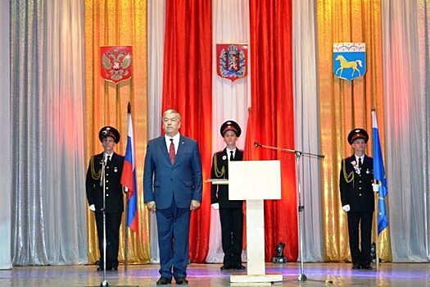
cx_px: 215
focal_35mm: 82
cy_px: 144
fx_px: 985
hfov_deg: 24.6
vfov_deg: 16.6
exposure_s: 1/60
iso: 2200
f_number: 5.6
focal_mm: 55
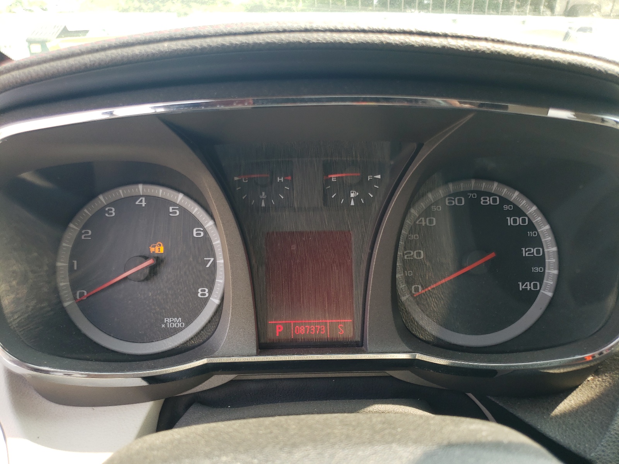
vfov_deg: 53.1
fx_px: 465
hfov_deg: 67.3
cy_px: 232
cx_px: 310
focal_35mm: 26
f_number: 1.5
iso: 50
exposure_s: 1/192
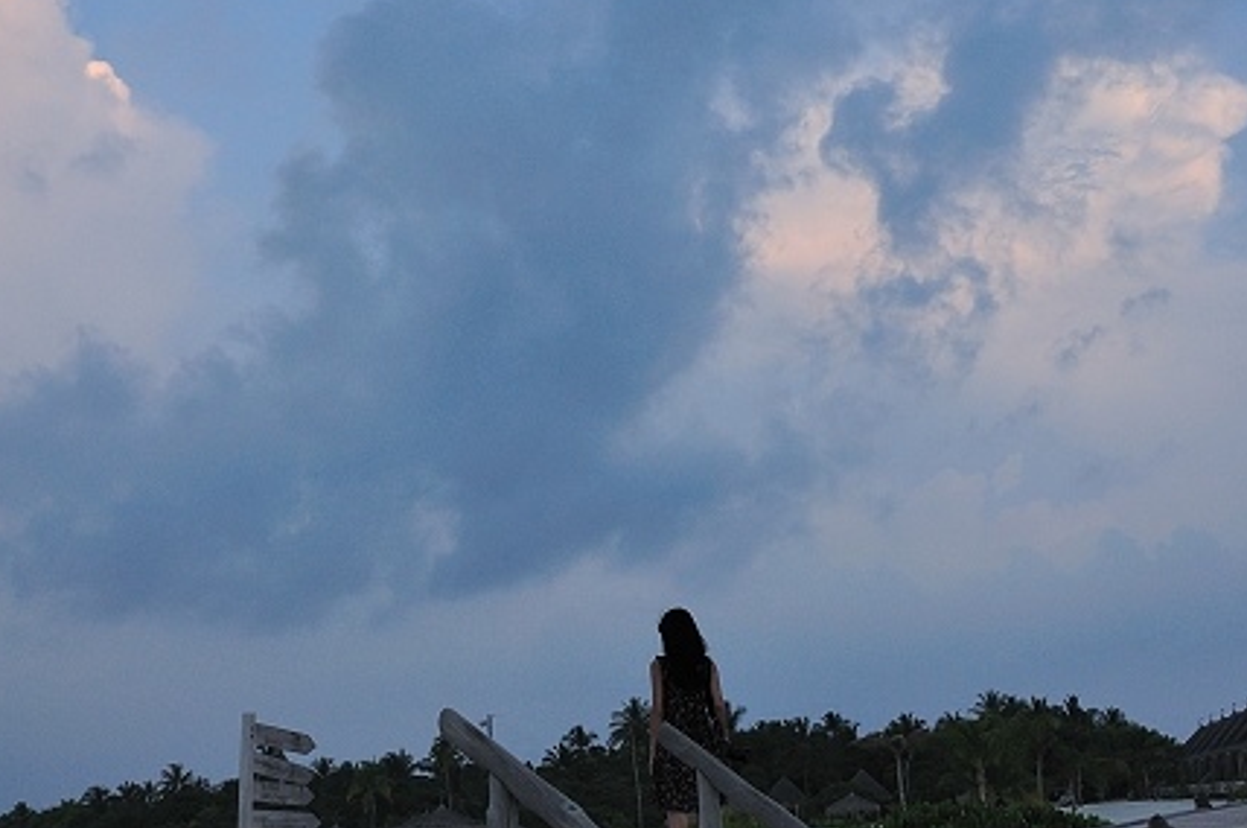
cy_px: 265
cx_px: 766
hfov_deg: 47.1
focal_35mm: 41
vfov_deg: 32.2
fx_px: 1418
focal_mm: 18
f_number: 13
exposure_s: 1/25
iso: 400
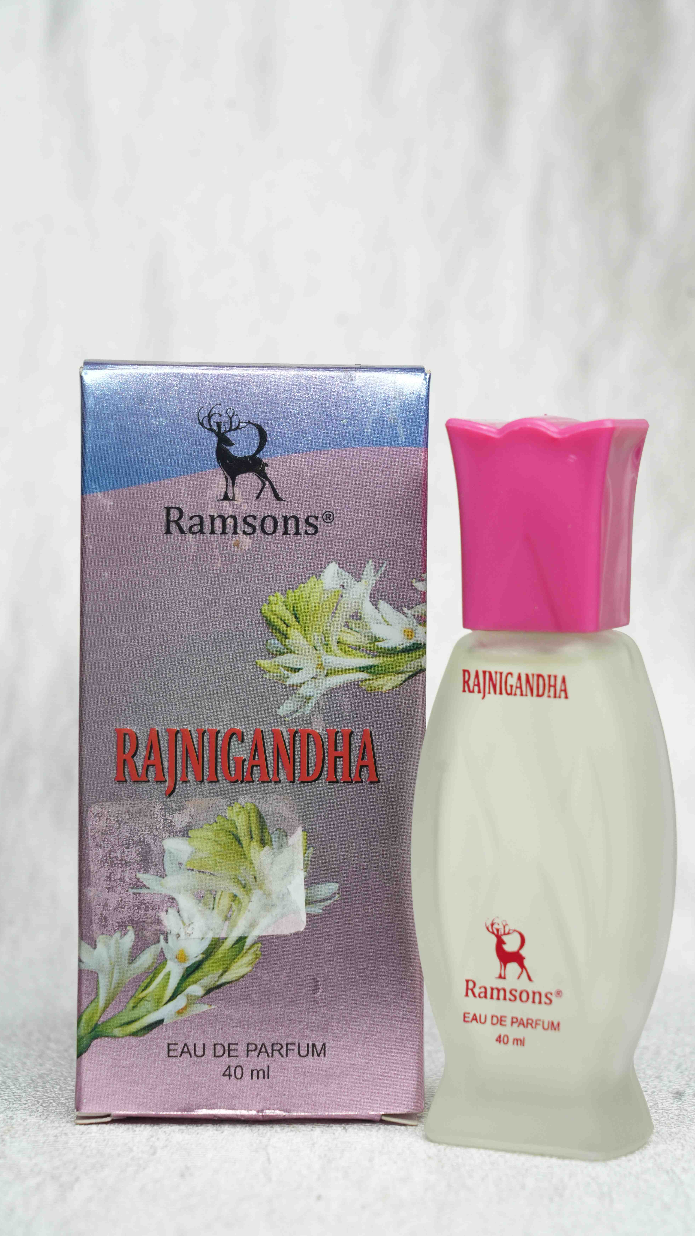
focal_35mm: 87
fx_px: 2850
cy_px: 618
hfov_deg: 13.9
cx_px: 407
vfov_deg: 24.5
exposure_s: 1/125
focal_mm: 83
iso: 1250
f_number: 9
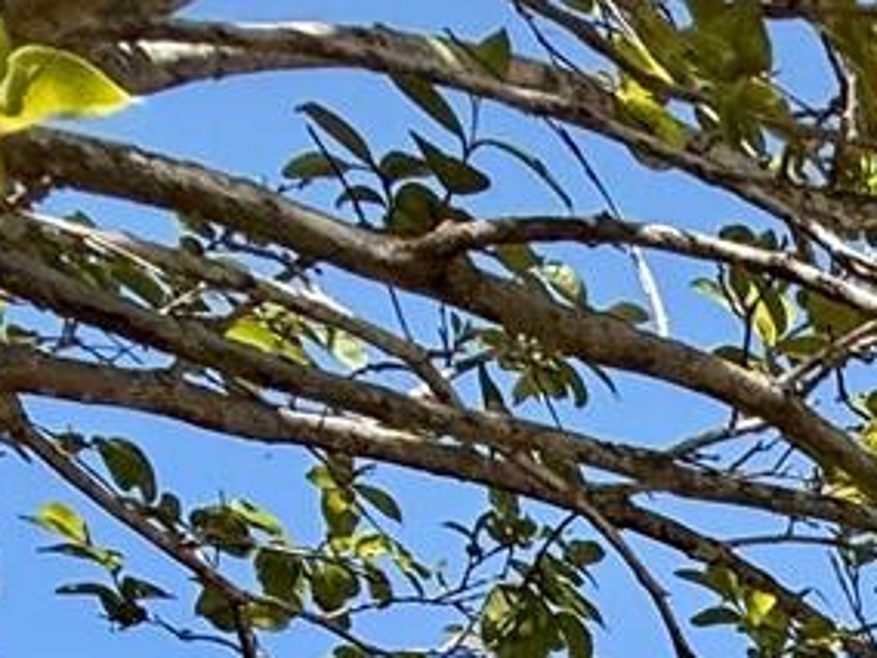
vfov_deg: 13.0
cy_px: 1677
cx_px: 1686
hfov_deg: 18.1
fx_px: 2001
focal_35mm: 79
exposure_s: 1/1259
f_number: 2.2
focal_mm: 2.22
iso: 50
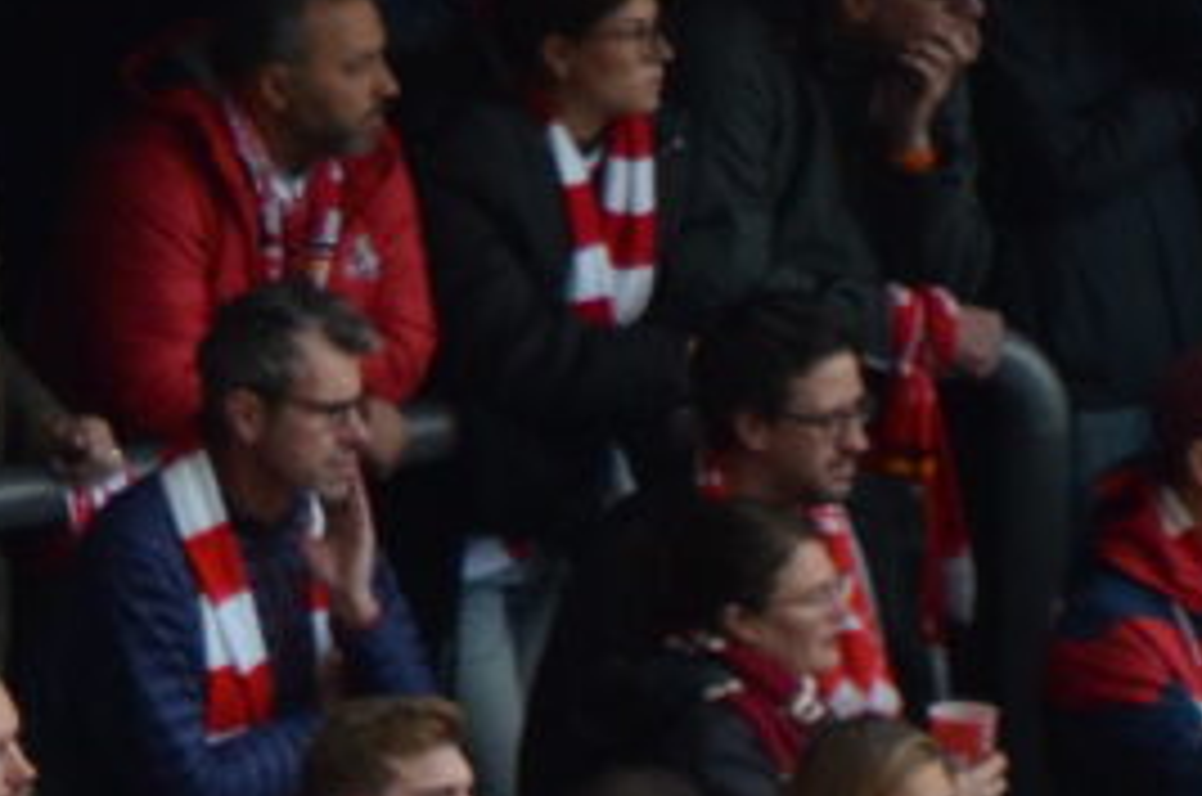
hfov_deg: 2.2
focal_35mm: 945
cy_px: -1340
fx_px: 31496
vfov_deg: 1.4
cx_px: -1472
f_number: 5.6
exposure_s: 1/200
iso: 800
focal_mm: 105
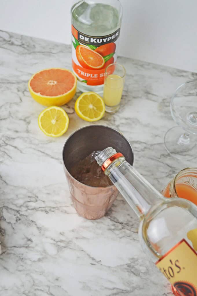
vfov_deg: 45.0
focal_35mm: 44
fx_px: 358
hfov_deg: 30.8
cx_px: 98
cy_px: 148
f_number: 4.5
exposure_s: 1/500
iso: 1000
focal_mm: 29
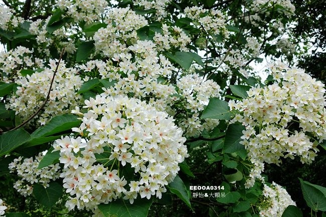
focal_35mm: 32
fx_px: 290
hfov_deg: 58.7
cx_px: 163
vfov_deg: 41.1
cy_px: 108
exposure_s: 1/500
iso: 125
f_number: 4
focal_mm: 11.81
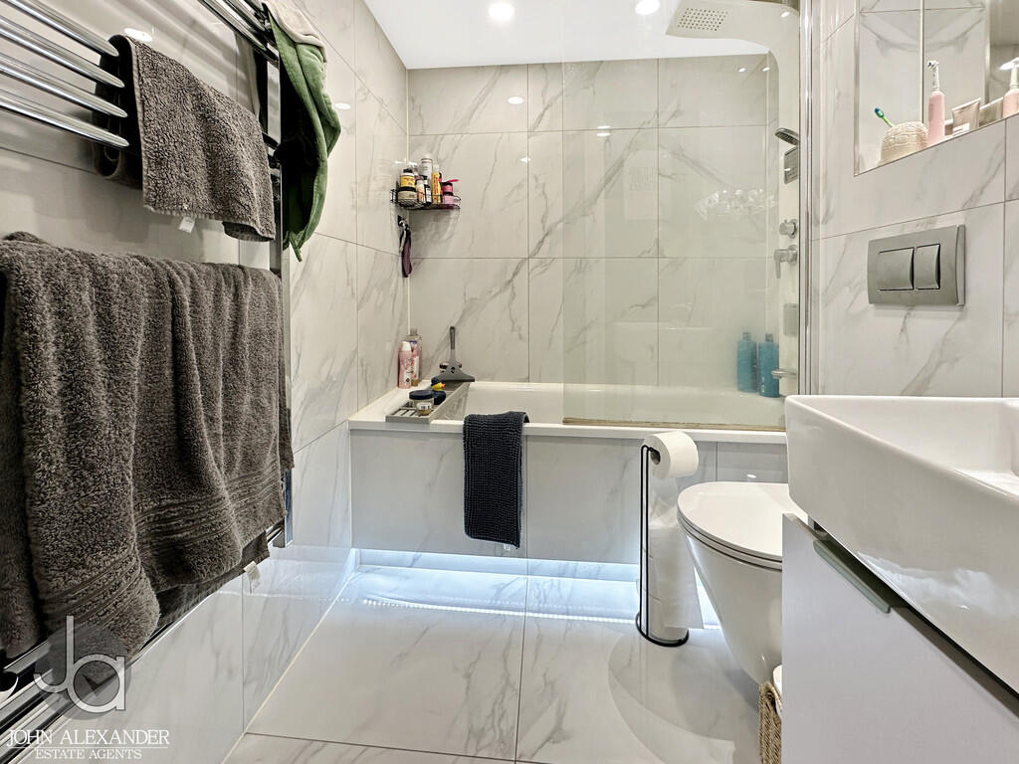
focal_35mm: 14
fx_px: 412
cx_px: 510
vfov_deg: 85.7
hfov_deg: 102.1
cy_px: 382
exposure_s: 1/50
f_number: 2.2
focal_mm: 2.22
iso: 160
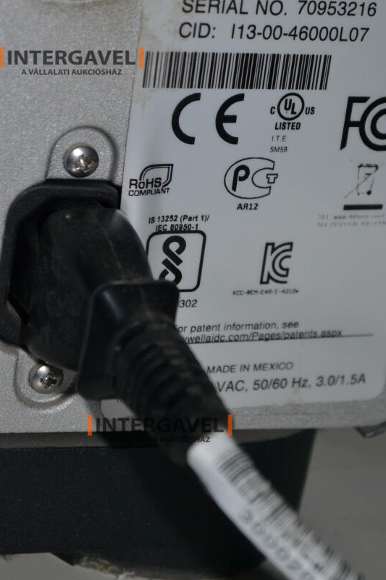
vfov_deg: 16.5
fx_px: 1991
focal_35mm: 124
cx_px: 270
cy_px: 196
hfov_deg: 11.1
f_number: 5.6
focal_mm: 55
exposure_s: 1/60
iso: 500
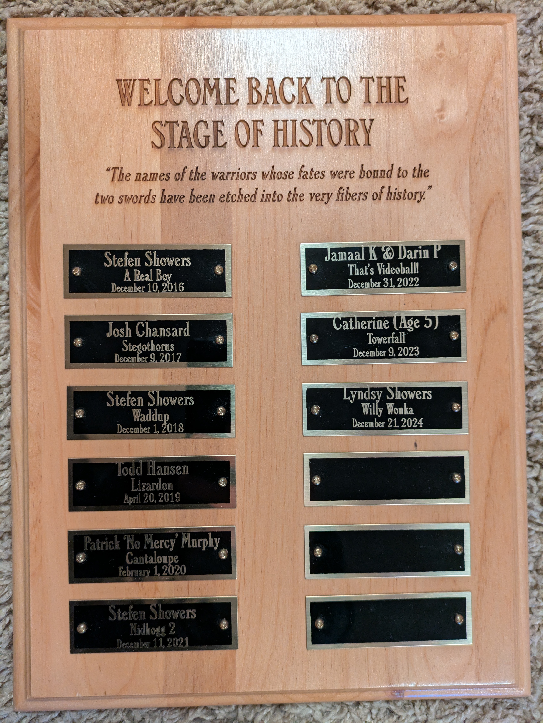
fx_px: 522
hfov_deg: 54.9
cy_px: 362
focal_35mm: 25
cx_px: 272
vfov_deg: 69.4
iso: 273
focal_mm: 5.43
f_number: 1.89
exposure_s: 1/30
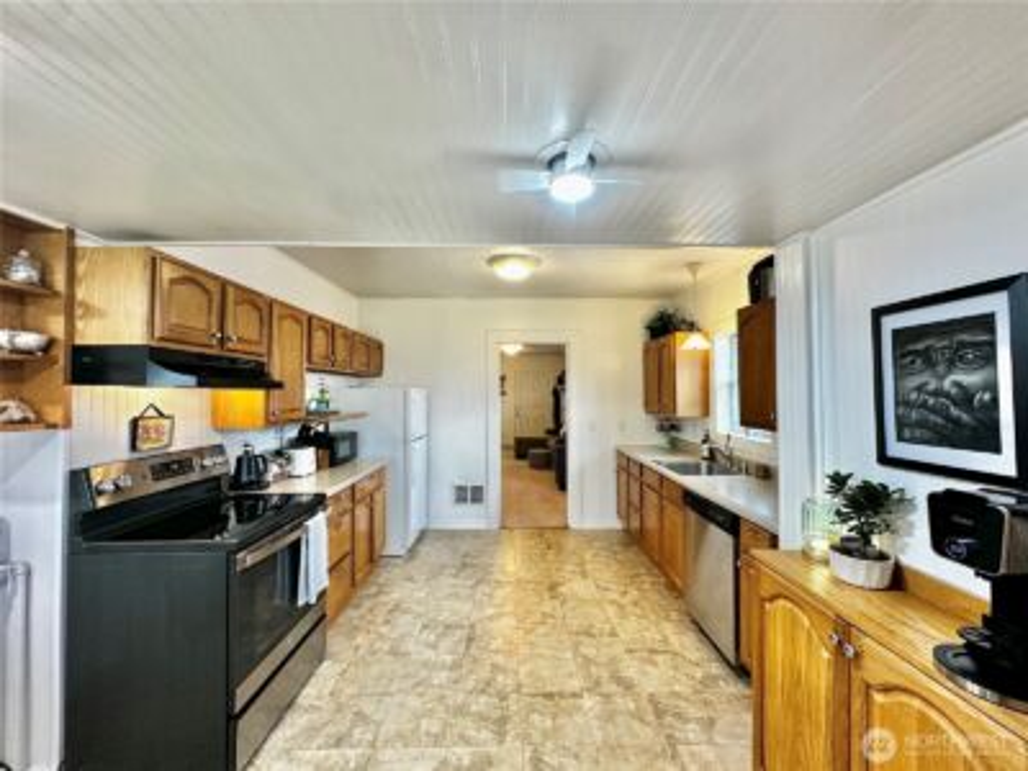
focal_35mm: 14
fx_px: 416
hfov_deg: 102.1
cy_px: 386
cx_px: 514
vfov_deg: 85.7
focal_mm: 2.22
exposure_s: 1/60
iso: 160
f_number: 2.2
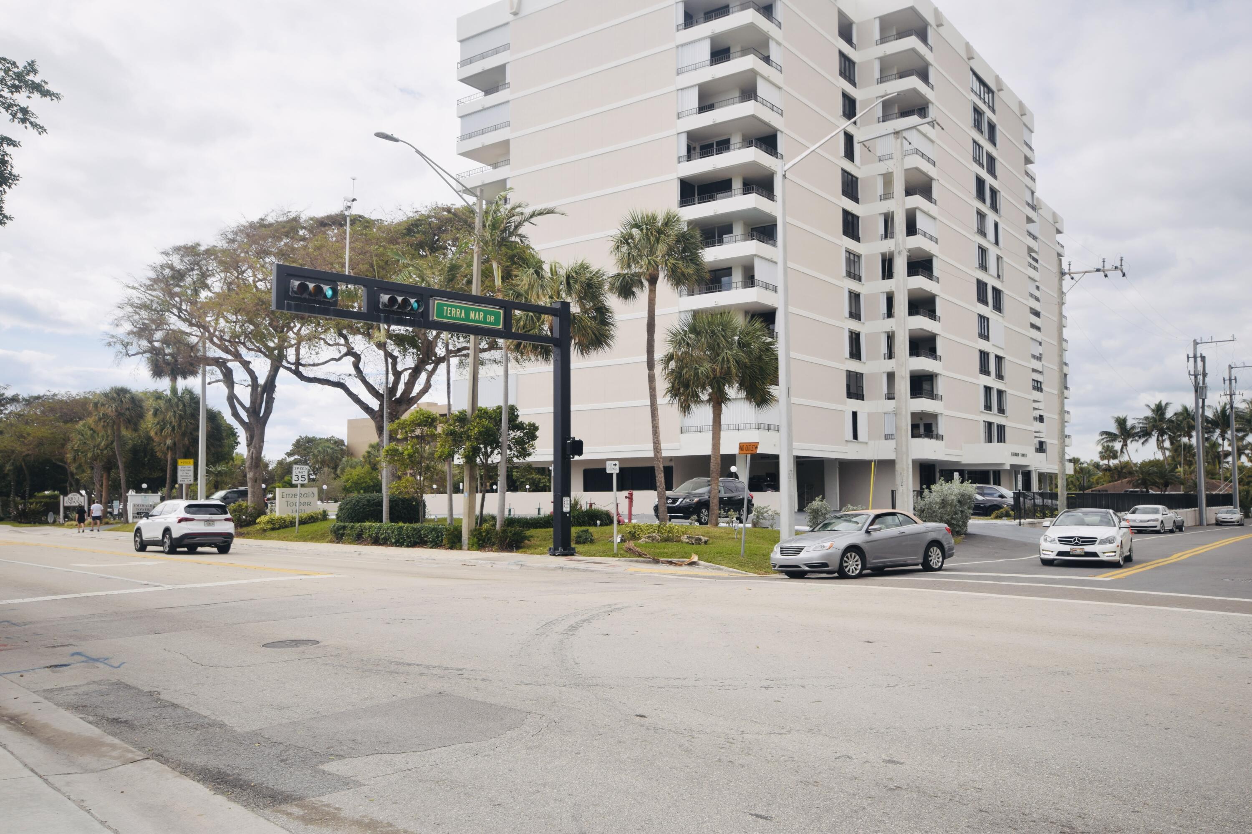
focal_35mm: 30
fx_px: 1043
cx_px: 626
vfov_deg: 43.6
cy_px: 417
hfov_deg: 61.9
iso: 100
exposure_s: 1/200
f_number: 9
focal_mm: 20
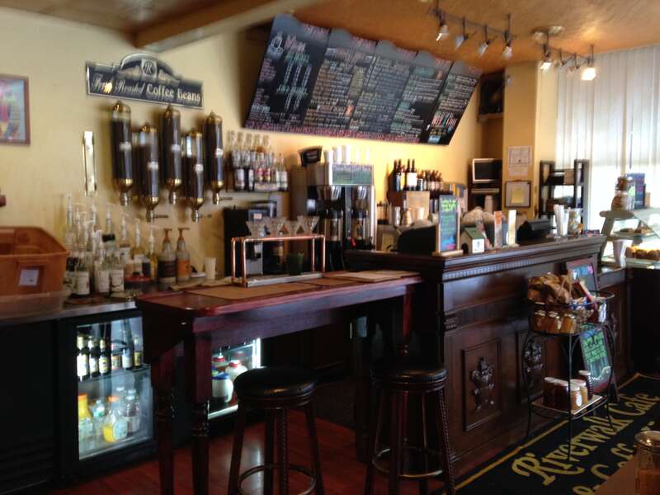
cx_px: 330
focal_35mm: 33
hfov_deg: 55.4
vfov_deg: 42.9
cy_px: 248
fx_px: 629
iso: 200
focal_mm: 4.12
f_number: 2.4
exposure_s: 1/20
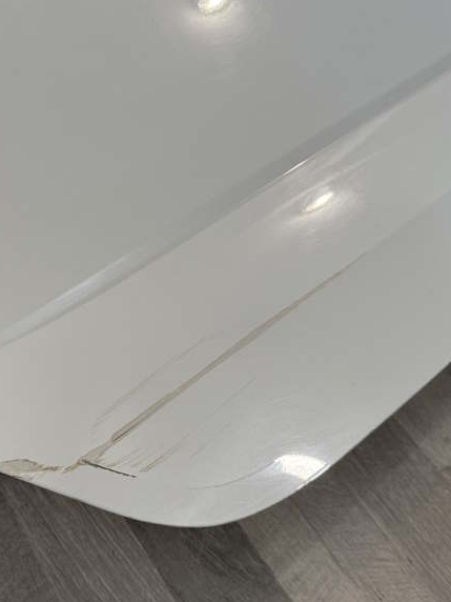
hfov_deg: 32.5
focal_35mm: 43
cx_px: 80
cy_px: 321
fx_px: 747
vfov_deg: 43.8
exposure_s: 1/100
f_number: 1.78
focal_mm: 6.76
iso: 200
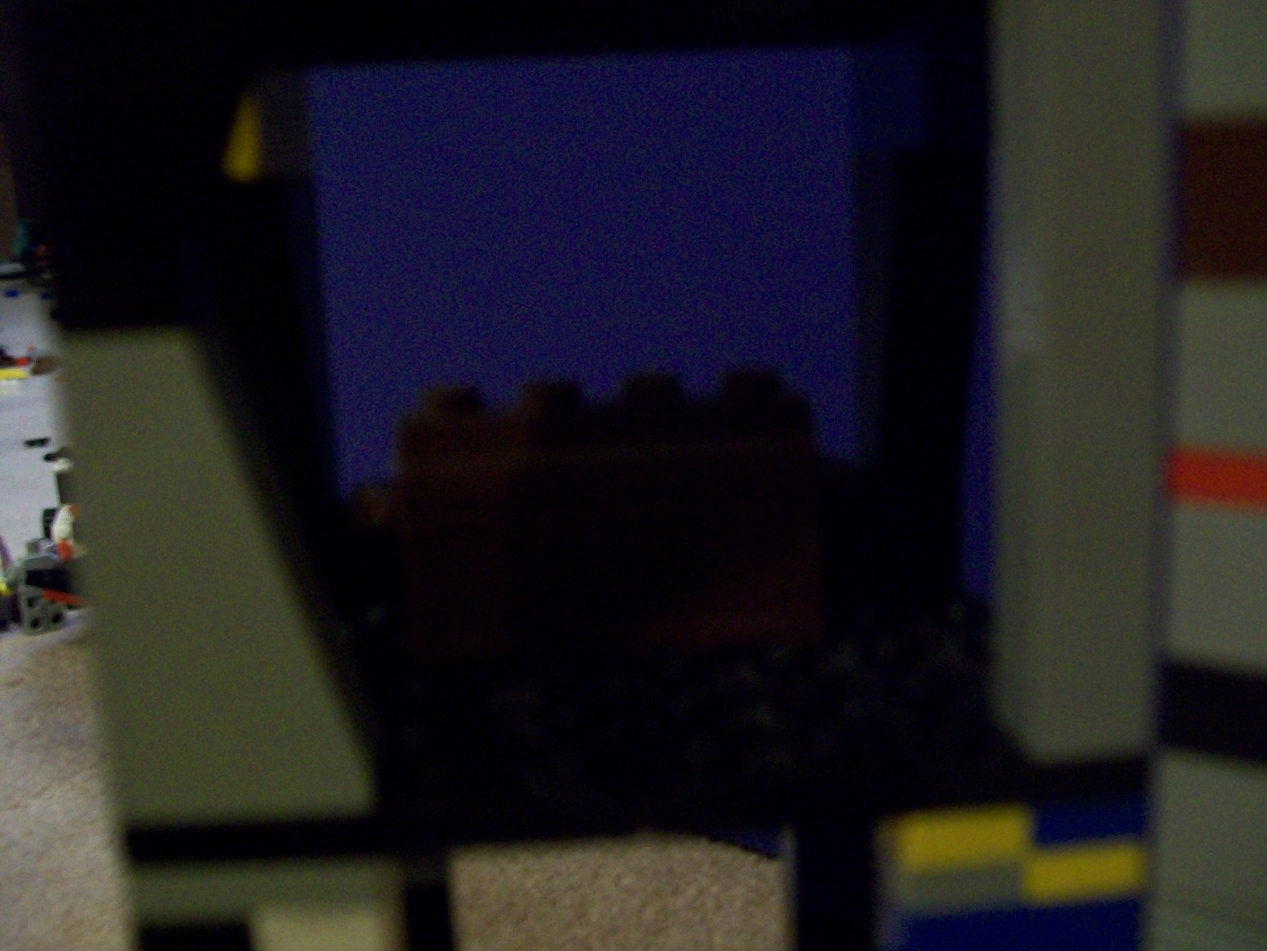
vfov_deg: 39.7
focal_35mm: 36
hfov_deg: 51.4
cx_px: 634
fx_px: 1318
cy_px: 476
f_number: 2.7
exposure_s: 1/8
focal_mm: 6
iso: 200
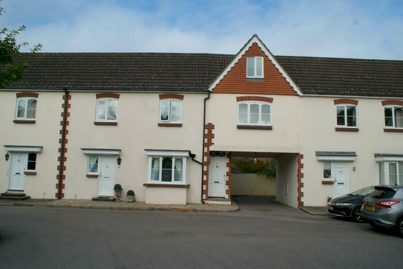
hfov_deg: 67.3
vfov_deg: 48.0
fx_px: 302
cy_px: 134
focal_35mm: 27
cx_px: 202
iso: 100
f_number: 10
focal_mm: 18
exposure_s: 1/125
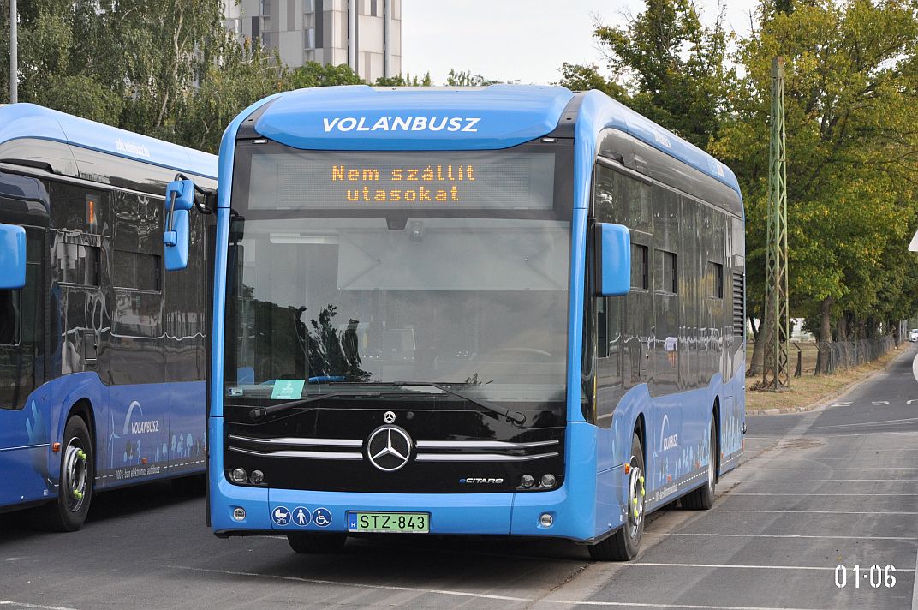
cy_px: 305
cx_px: 459
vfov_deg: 12.1
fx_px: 2865
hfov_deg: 18.2
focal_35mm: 112
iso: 800
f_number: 5.3
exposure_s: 1/640
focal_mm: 75
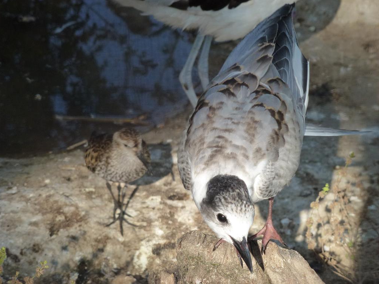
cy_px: 142
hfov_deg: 10.8
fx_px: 2004
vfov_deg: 8.1
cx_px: 189
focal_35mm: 183
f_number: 5.4
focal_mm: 32.6
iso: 200
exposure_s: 1/400
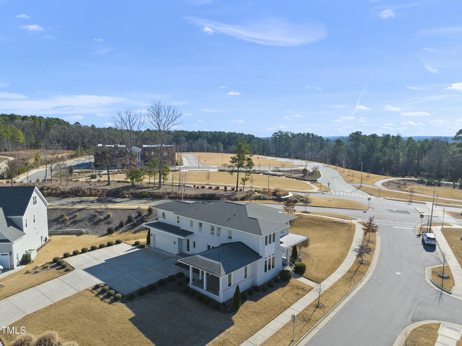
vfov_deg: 56.8
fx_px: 320
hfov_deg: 71.6
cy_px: 173
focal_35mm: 24
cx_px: 231
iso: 180
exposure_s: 1/2000
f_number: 2.8
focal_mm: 12.29
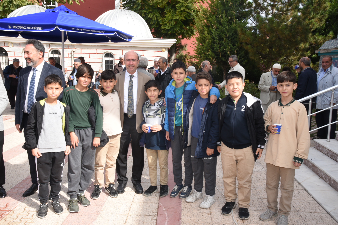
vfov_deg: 38.9
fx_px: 319
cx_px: 169
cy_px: 112
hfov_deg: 55.8
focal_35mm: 34
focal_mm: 34
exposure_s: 1/125
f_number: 22
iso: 800
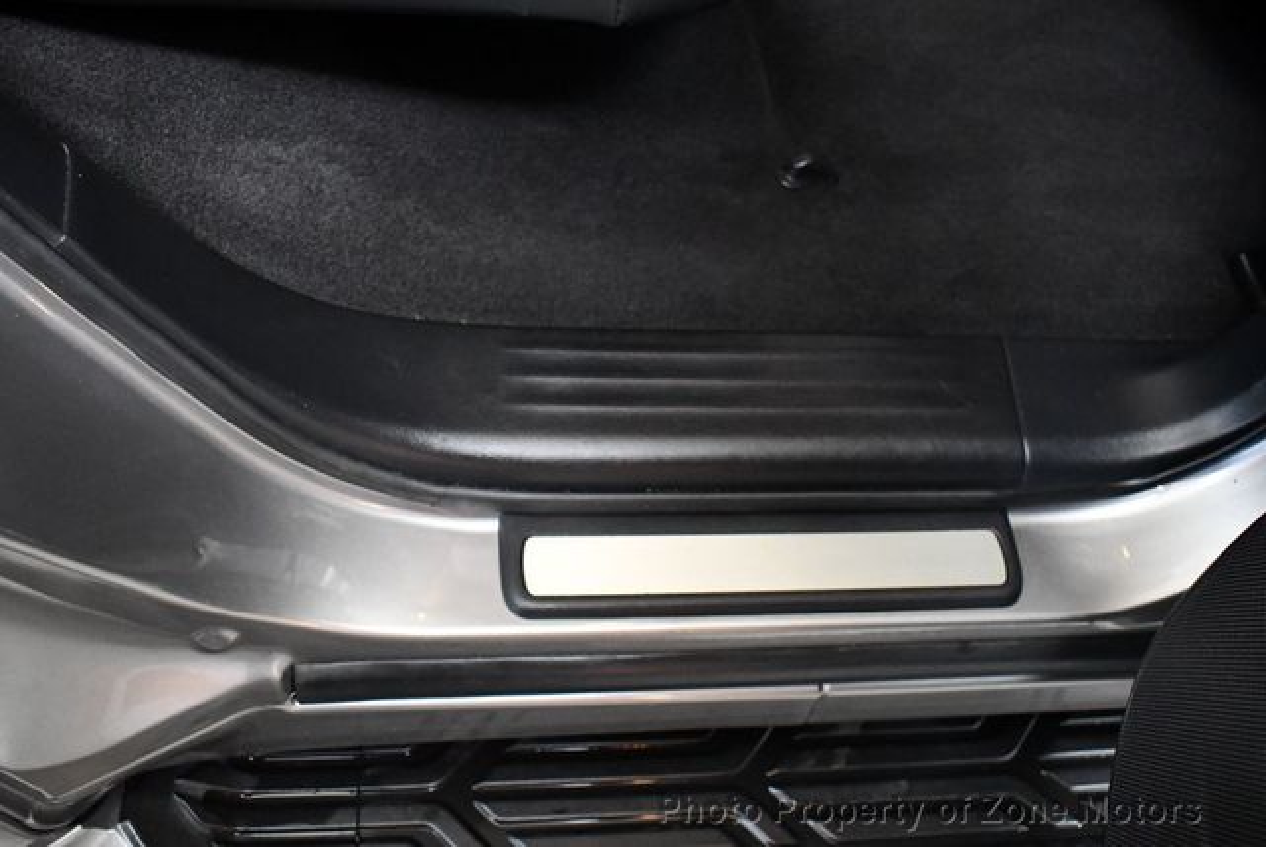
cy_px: 424
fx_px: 1267
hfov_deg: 53.1
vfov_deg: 36.9
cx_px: 633
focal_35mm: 36
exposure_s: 1/60
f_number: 3.5
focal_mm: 18
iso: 4000
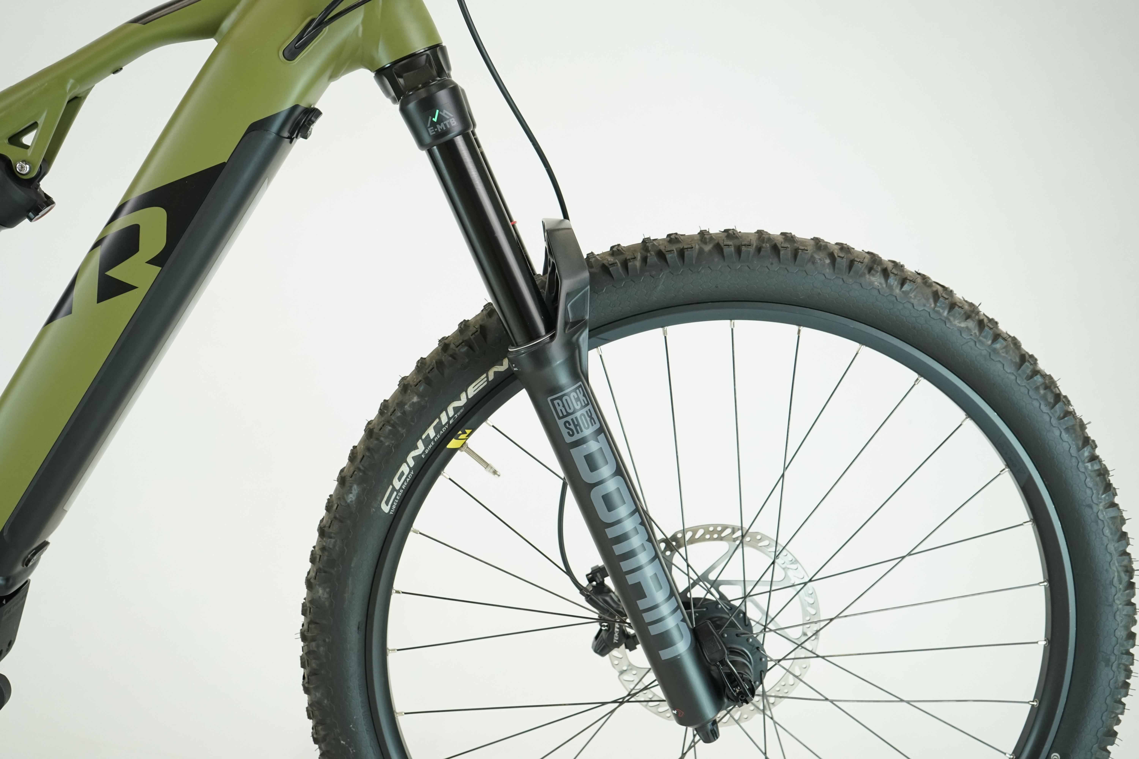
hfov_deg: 51.9
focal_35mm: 37
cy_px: 380
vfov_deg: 35.9
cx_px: 570
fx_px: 1171
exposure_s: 1/200
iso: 1600
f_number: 5.6
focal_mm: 37
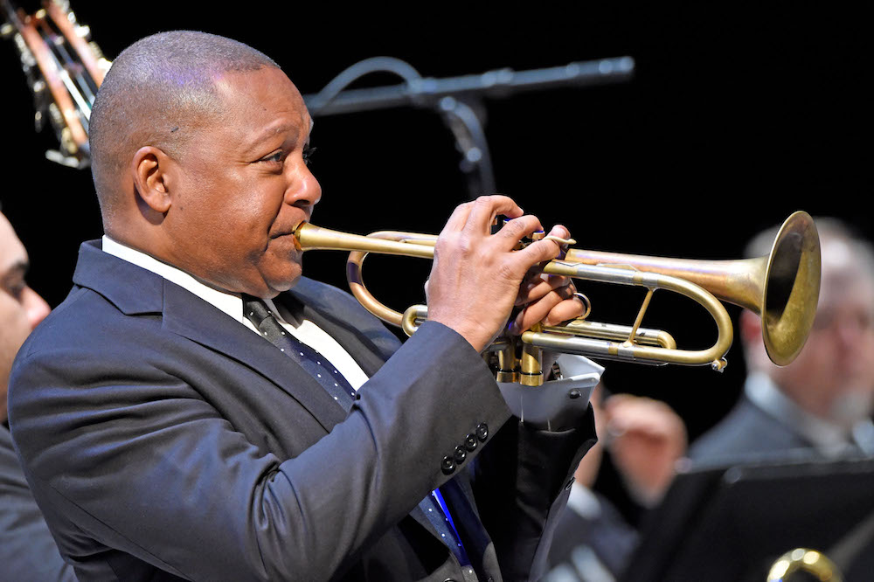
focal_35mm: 420
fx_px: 10193
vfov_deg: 3.3
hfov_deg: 4.9
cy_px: 291
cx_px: 437
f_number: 6.3
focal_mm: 420
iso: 6400
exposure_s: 1/200
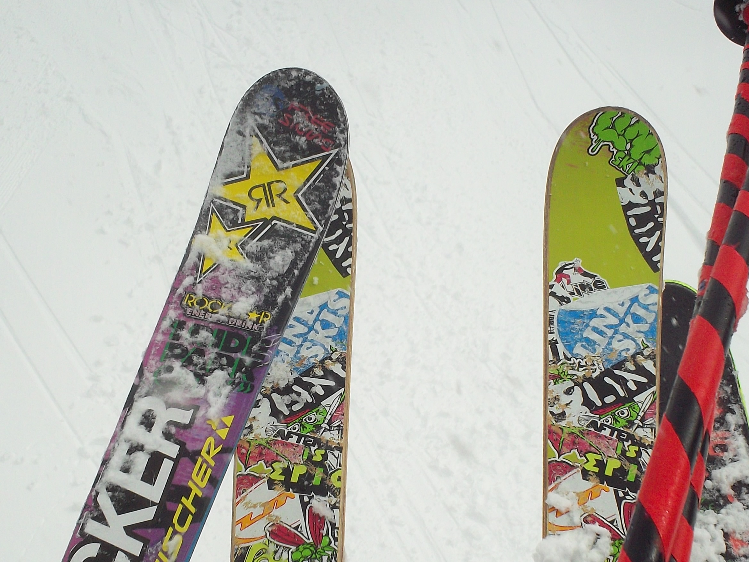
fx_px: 1407
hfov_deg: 29.8
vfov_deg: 22.5
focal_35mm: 65
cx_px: 374
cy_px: 376
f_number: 4.5
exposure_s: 1/1401
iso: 80
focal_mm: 6.3
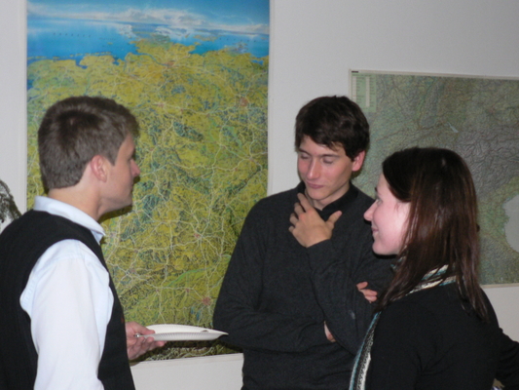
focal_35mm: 71
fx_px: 1065
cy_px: 195
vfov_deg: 20.7
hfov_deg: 27.4
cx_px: 260
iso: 200
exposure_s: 1/60
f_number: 3.2
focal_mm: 11.8
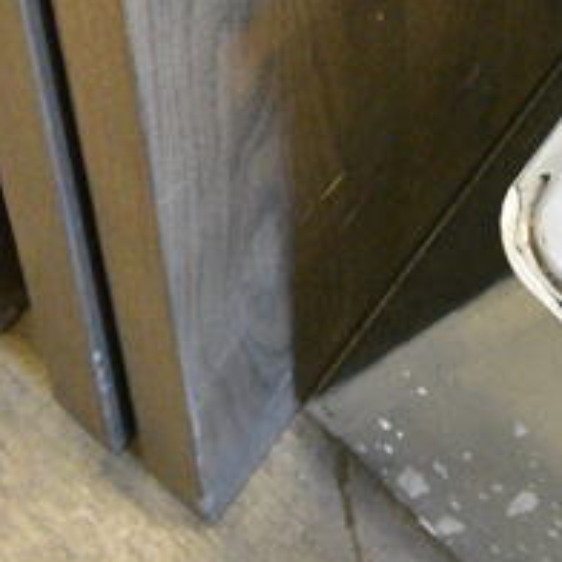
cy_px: -667
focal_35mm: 107
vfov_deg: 13.3
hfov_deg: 16.2
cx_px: 161
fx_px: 1965
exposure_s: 1/125
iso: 6400
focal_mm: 18
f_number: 5.6
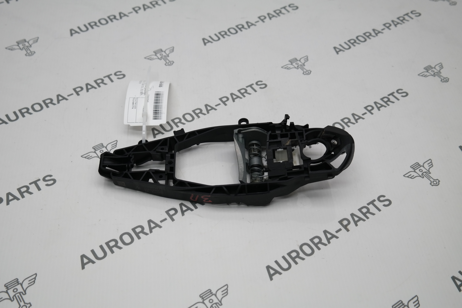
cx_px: 231
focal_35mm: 46
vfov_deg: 29.2
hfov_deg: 42.7
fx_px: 590
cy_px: 154
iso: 200
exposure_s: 1/100
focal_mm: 30
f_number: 4.5
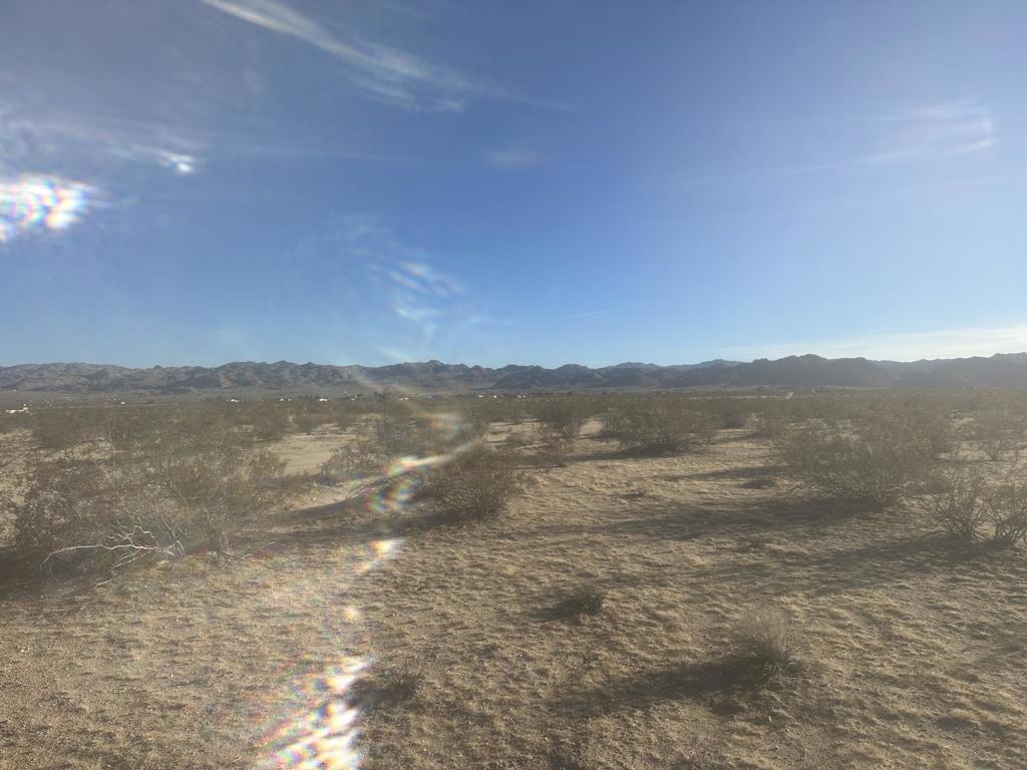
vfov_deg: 56.8
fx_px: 712
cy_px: 385
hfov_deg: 71.6
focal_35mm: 24
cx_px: 514
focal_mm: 6.86
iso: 80
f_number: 1.78
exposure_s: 1/6211
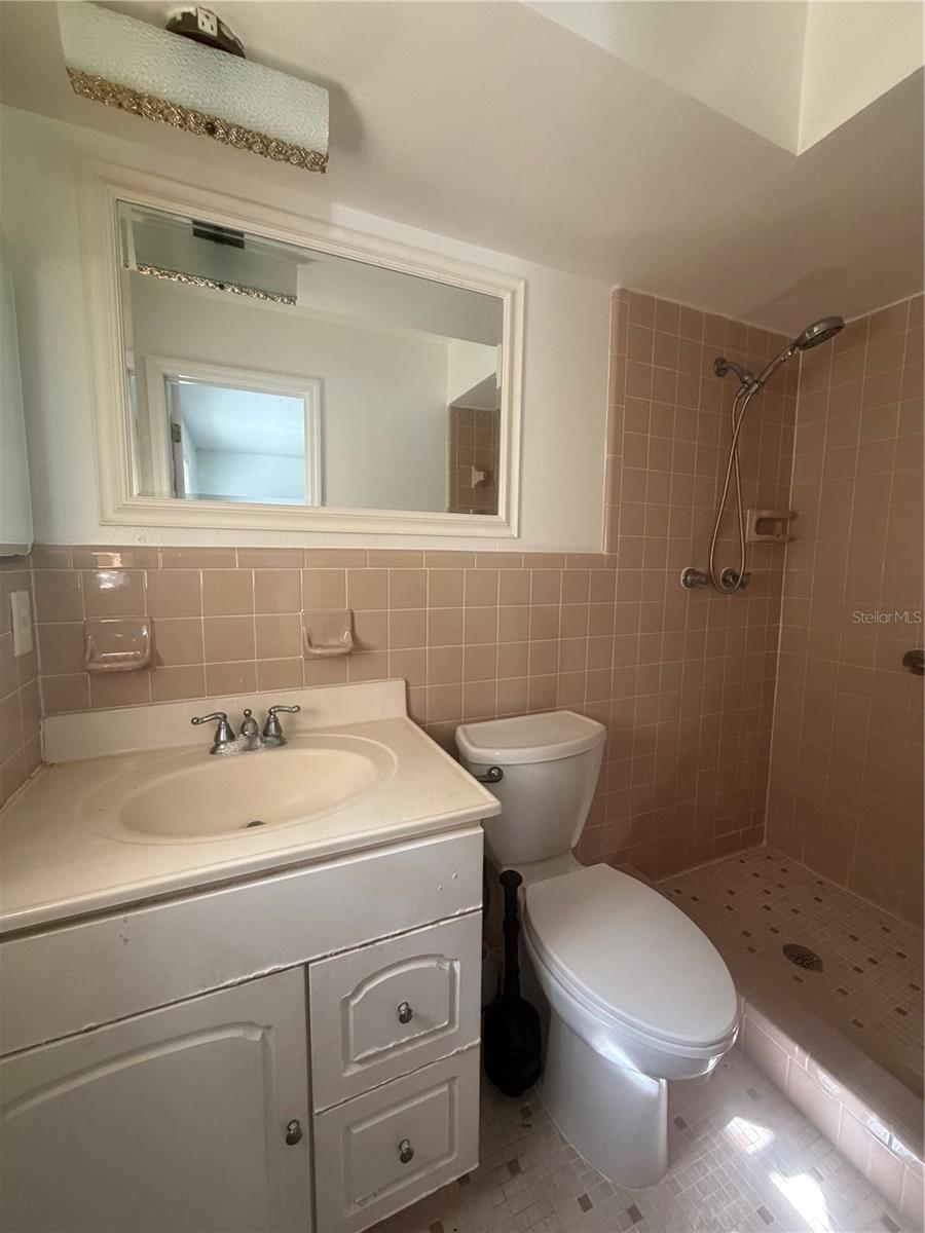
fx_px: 499
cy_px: 616
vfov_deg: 102.1
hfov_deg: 85.7
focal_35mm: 14
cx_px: 462
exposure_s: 1/67
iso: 320
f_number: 2.2
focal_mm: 2.22
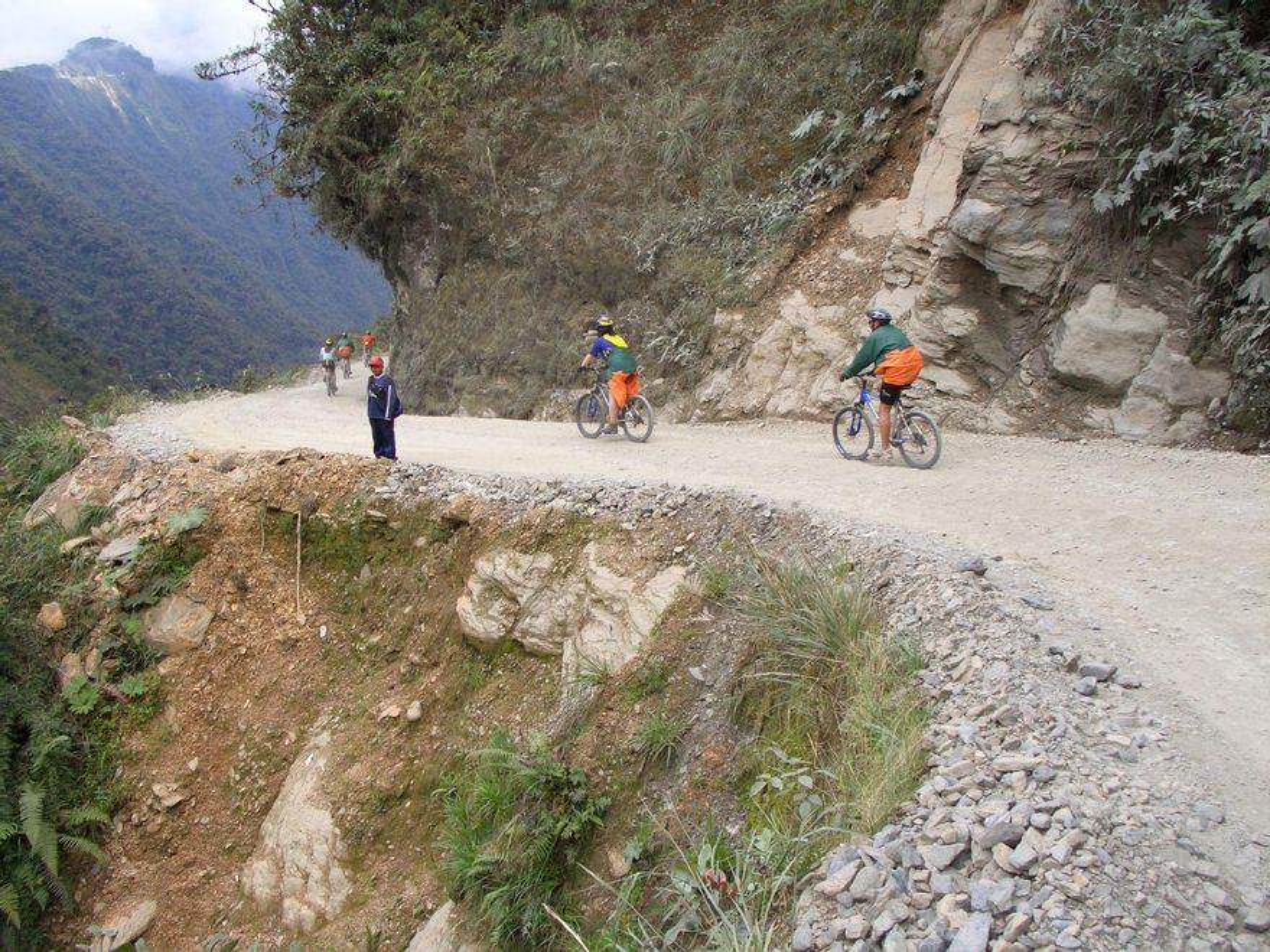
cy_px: 476
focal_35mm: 33
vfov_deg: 42.9
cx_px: 635
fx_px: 1211
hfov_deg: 55.4
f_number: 4
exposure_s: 1/320
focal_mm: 7.1
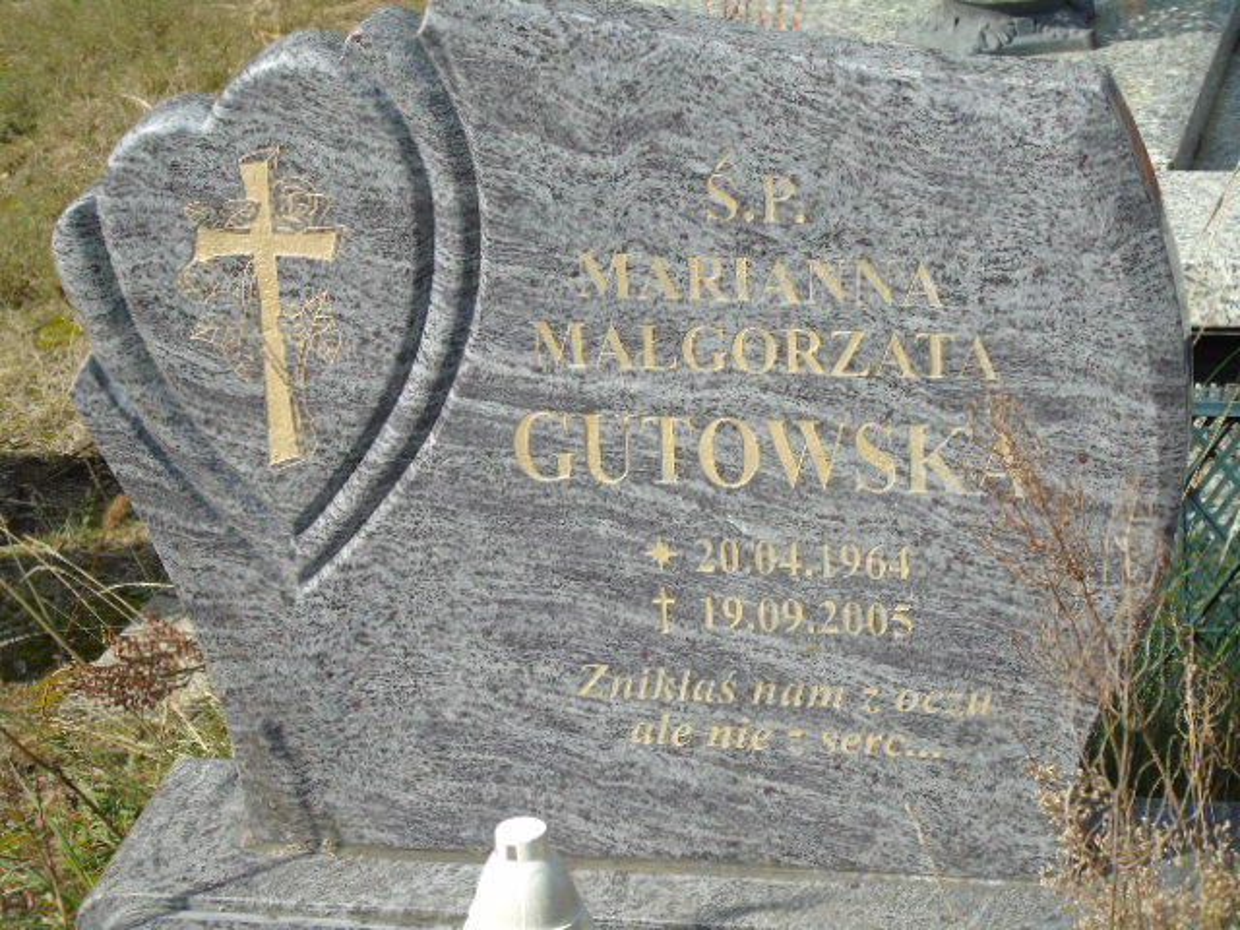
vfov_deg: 13.7
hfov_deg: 18.2
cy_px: 465
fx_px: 3869
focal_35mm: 108
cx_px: 620
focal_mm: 19
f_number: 4.4
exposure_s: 1/400
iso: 80
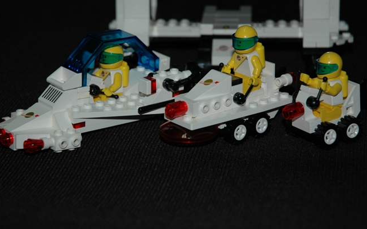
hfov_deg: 16.6
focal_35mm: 126
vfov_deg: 10.4
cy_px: 99
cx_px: 177
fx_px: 1260
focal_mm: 70
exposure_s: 1/60
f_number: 4.5
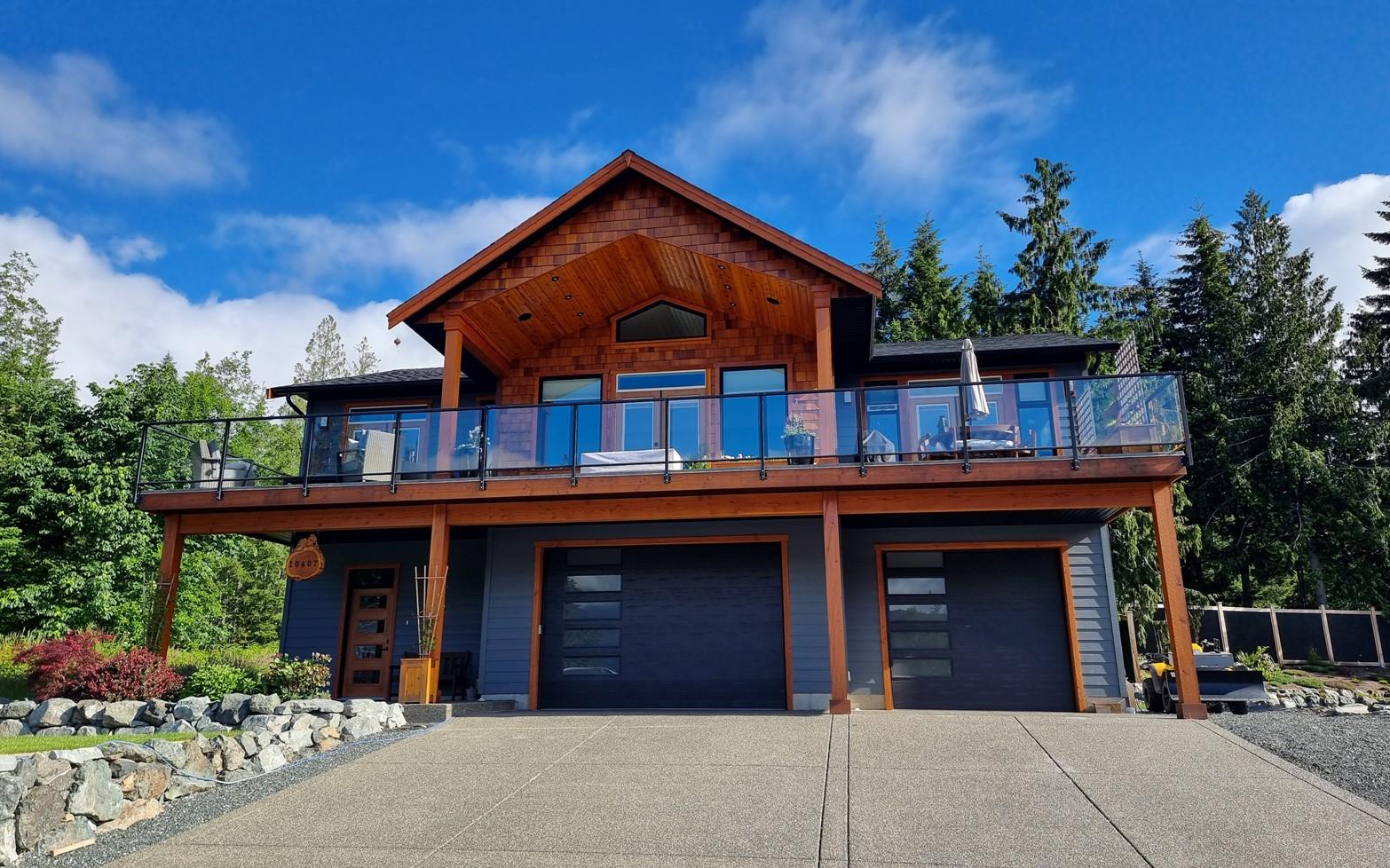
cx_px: 694
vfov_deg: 47.5
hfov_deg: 70.4
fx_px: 985
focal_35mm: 26
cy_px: 405
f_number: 1.8
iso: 50
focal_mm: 6.7
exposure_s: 1/594
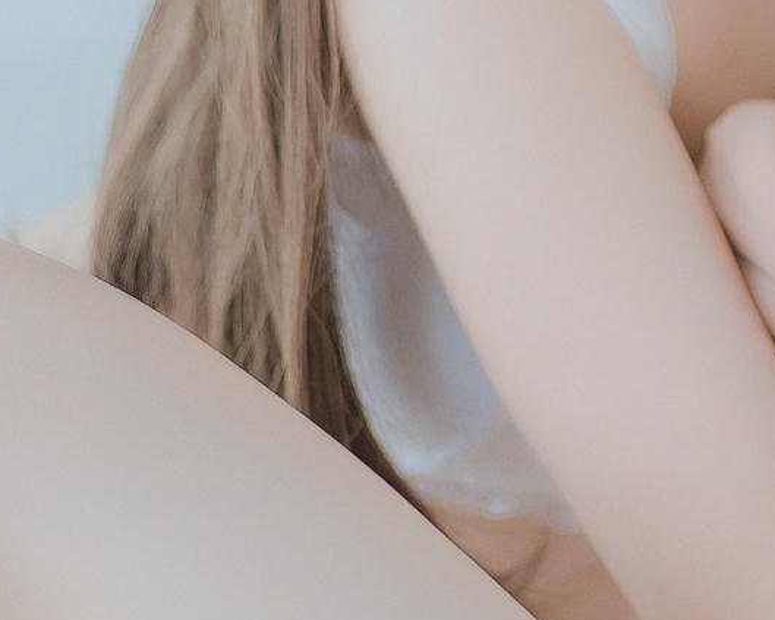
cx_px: 889
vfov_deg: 5.8
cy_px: -173
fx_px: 6100
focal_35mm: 266
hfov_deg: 7.2
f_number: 1.8
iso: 100
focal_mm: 50
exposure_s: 1/320
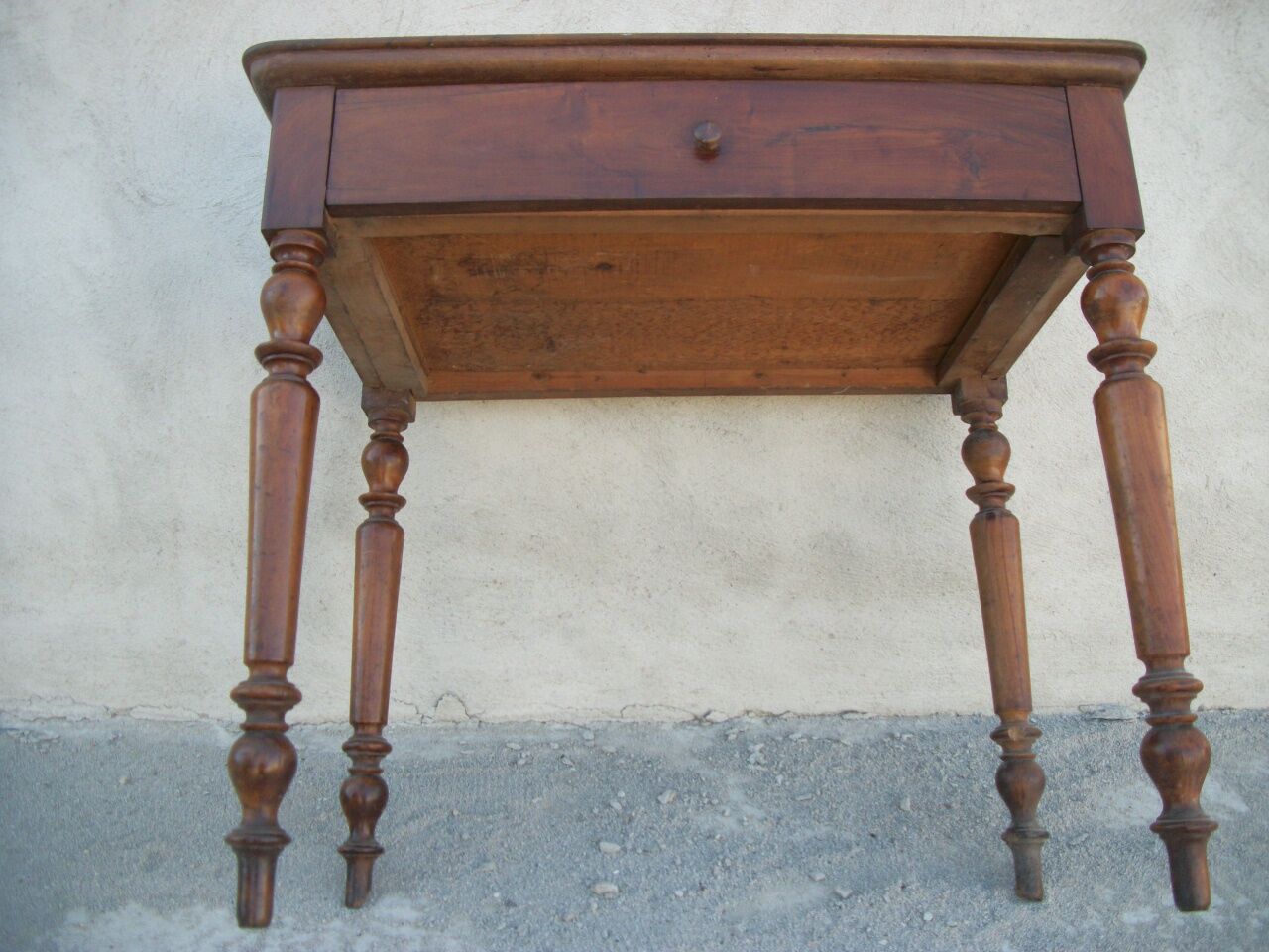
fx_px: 1173
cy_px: 476
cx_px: 634
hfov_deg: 56.8
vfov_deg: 44.2
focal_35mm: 32
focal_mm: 5.7
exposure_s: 1/160
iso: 80
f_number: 2.9
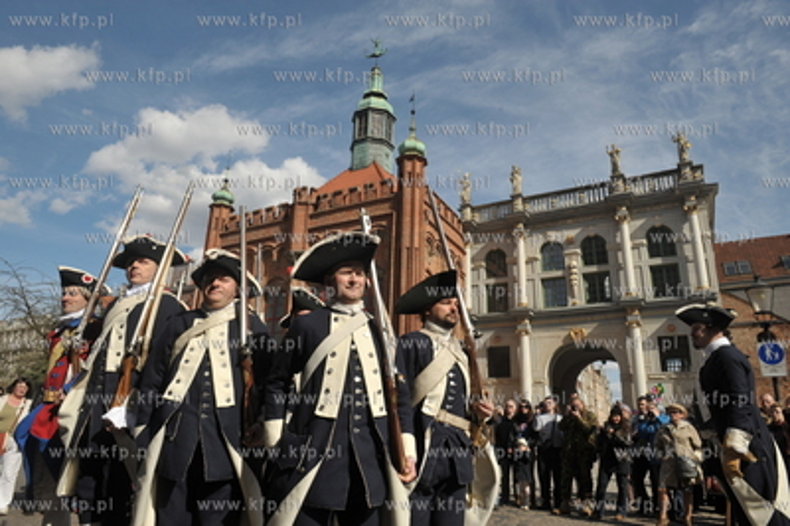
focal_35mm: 24
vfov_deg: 53.1
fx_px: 526
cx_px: 395
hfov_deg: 73.8
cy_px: 263
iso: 400
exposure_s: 1/1250
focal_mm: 24
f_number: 9
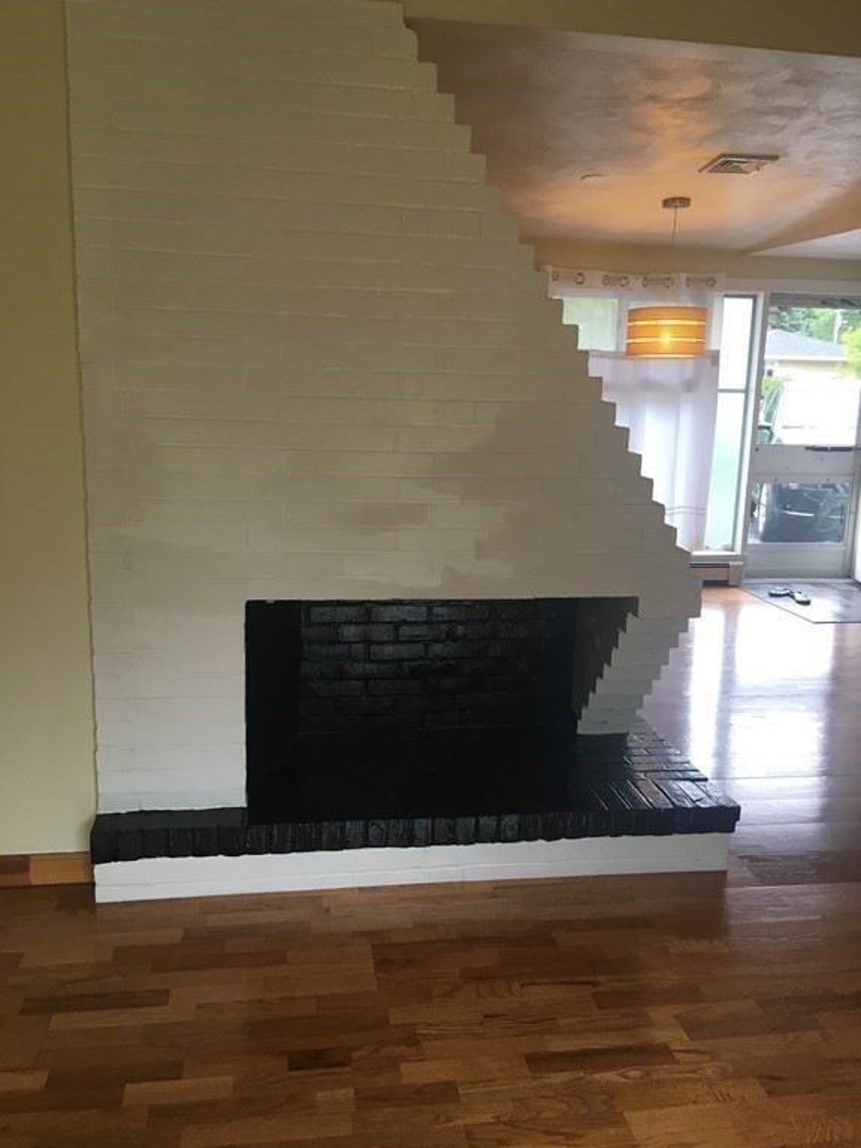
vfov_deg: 61.7
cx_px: 430
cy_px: 574
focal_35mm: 29
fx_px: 962
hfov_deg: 48.2
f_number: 2.2
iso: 32
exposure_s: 1/30
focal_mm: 4.15
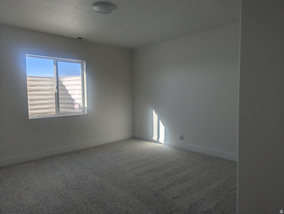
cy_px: 107
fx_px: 197
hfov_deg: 71.5
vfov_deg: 56.9
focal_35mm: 24
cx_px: 142
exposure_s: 1/906
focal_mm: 6.81
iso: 45
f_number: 1.85
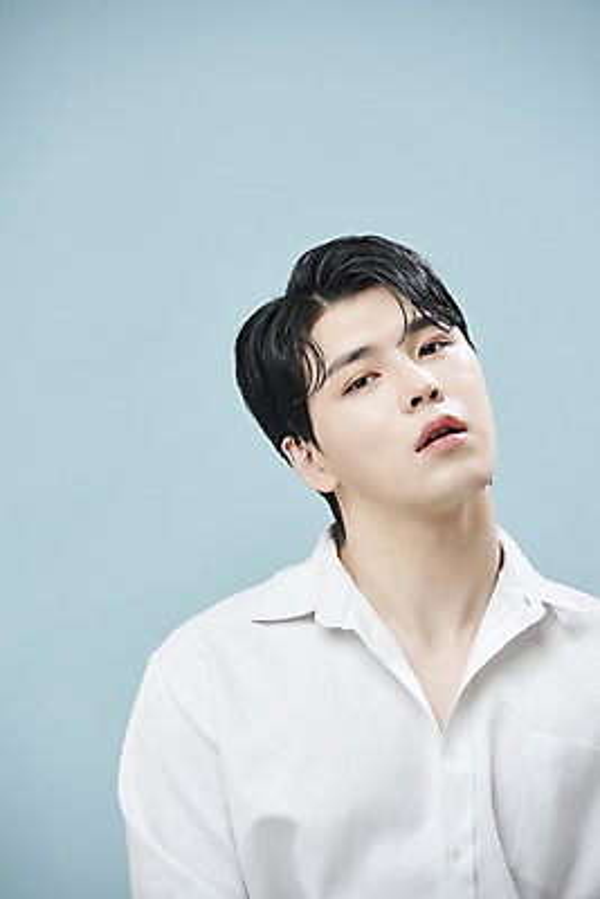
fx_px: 4496
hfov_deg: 7.6
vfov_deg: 11.4
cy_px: 450
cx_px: 300
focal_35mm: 180
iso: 50
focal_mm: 180
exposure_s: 1/125
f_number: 5.6
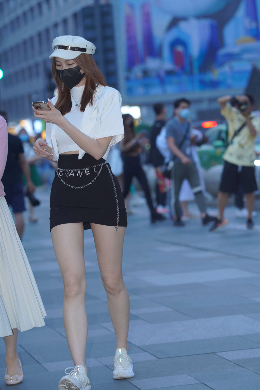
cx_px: 130
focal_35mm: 135
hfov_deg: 10.2
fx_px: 1462
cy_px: 195
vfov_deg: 15.2
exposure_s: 1/200
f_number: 4
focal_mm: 135
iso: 640
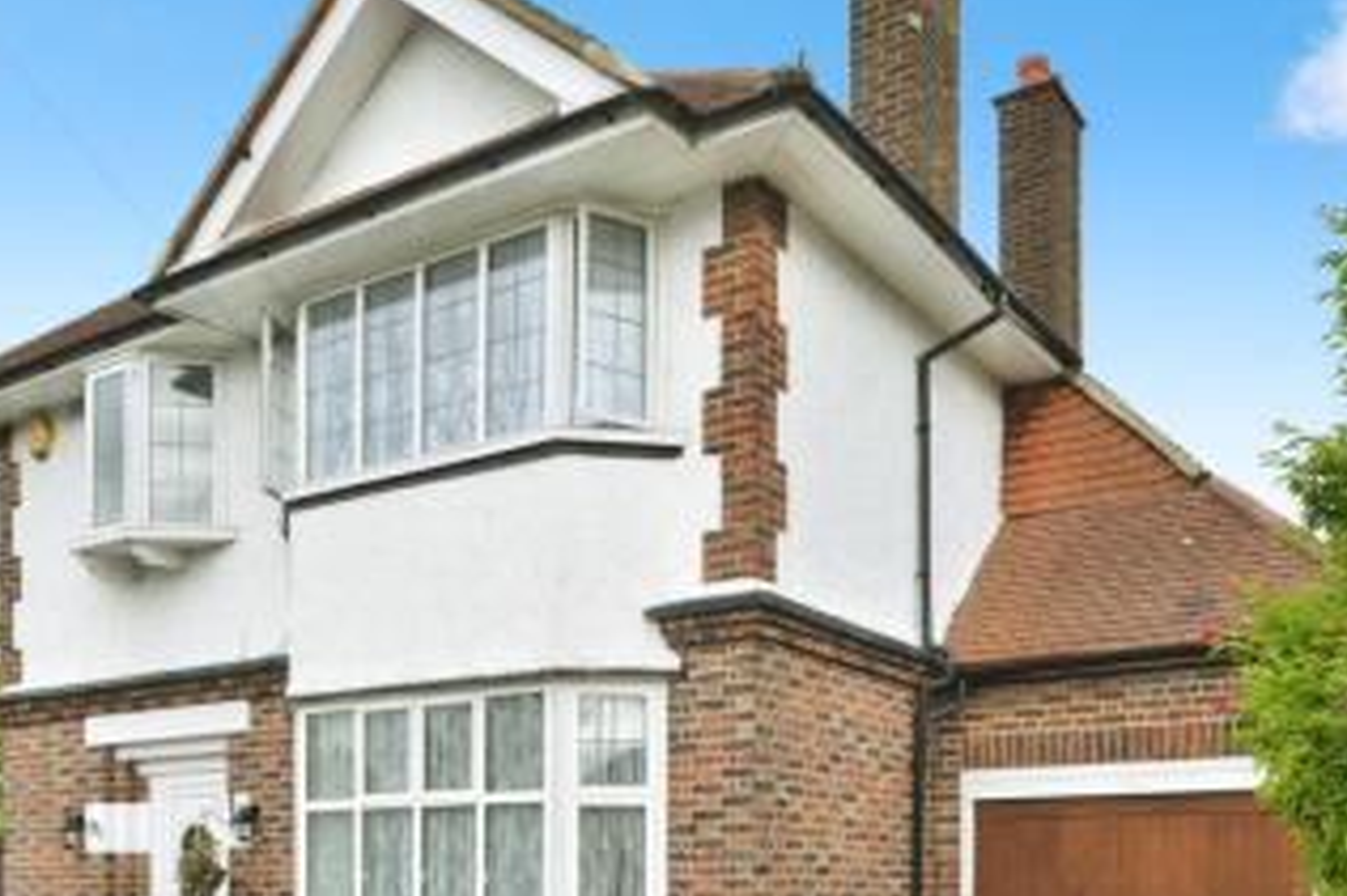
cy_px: 503
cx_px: 631
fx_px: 1346
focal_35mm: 36
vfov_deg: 36.8
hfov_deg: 53.1
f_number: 11
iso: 125
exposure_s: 1/40
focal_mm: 24
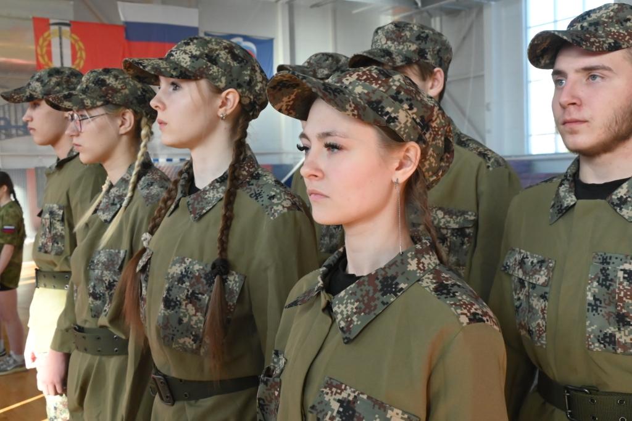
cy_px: 210
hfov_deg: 49.5
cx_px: 316
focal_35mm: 39
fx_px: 685
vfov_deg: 34.2
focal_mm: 26
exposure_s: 1/320
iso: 3200
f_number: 9
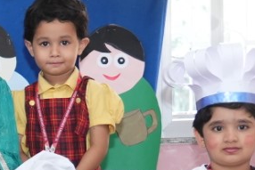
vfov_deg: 6.7
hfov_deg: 9.4
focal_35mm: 204
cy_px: 208
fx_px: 1446
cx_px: -252
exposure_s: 1/160
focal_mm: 36
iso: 1600
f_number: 4
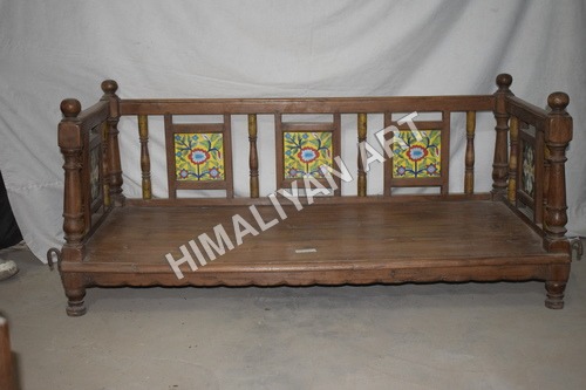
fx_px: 830
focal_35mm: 51
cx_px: 293
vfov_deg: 26.5
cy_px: 195
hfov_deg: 38.9
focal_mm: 34
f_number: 4.5
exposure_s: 1/60
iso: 2800
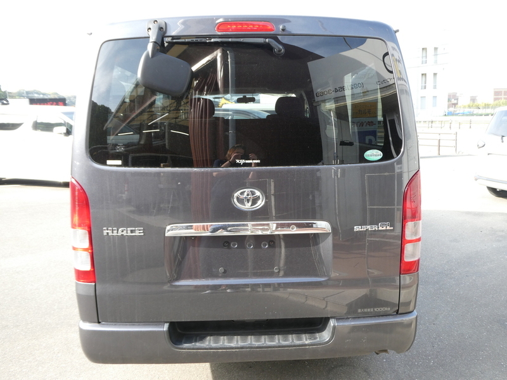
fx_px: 454
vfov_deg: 45.4
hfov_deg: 58.4
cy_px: 190
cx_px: 254
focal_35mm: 31
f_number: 3.5
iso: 80
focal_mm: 5.4
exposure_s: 1/80
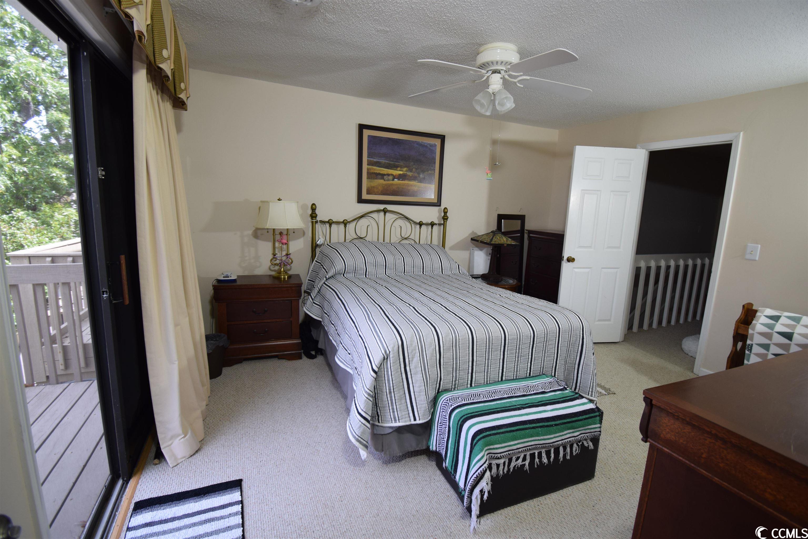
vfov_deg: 77.3
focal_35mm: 15
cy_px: 270
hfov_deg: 100.4
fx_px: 337
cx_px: 404
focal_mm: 10
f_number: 5.6
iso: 400
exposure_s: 1/125
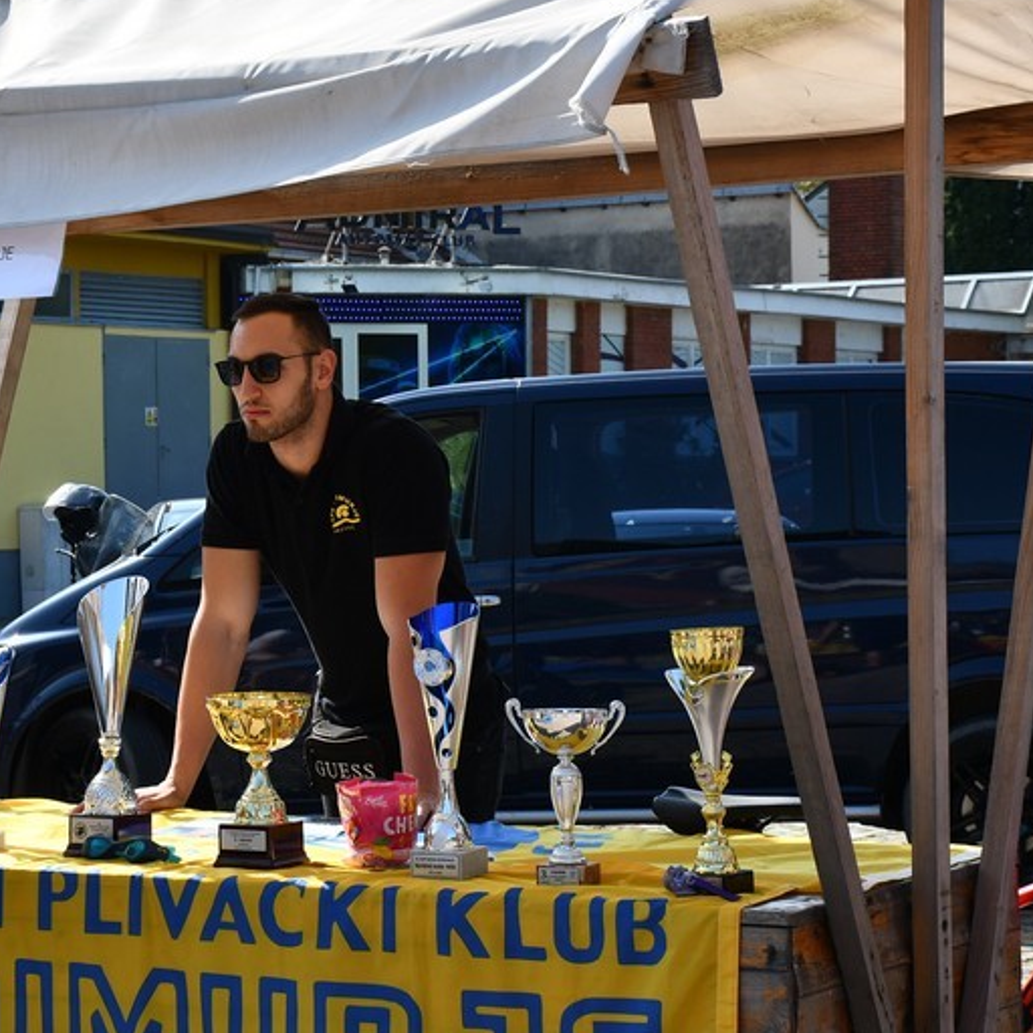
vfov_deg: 17.1
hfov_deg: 16.9
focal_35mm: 102
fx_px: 3444
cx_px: 206
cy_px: 497
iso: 140
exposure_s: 1/250
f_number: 8
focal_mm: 40
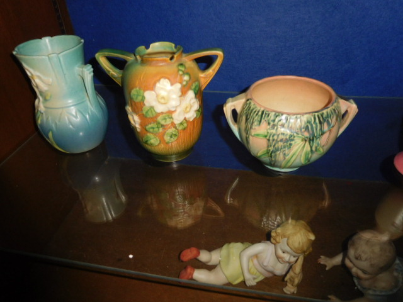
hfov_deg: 69.4
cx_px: 202
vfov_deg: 54.9
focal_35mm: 25
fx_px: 291
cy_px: 151
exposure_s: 1/30
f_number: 6.8
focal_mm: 4.5
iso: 200
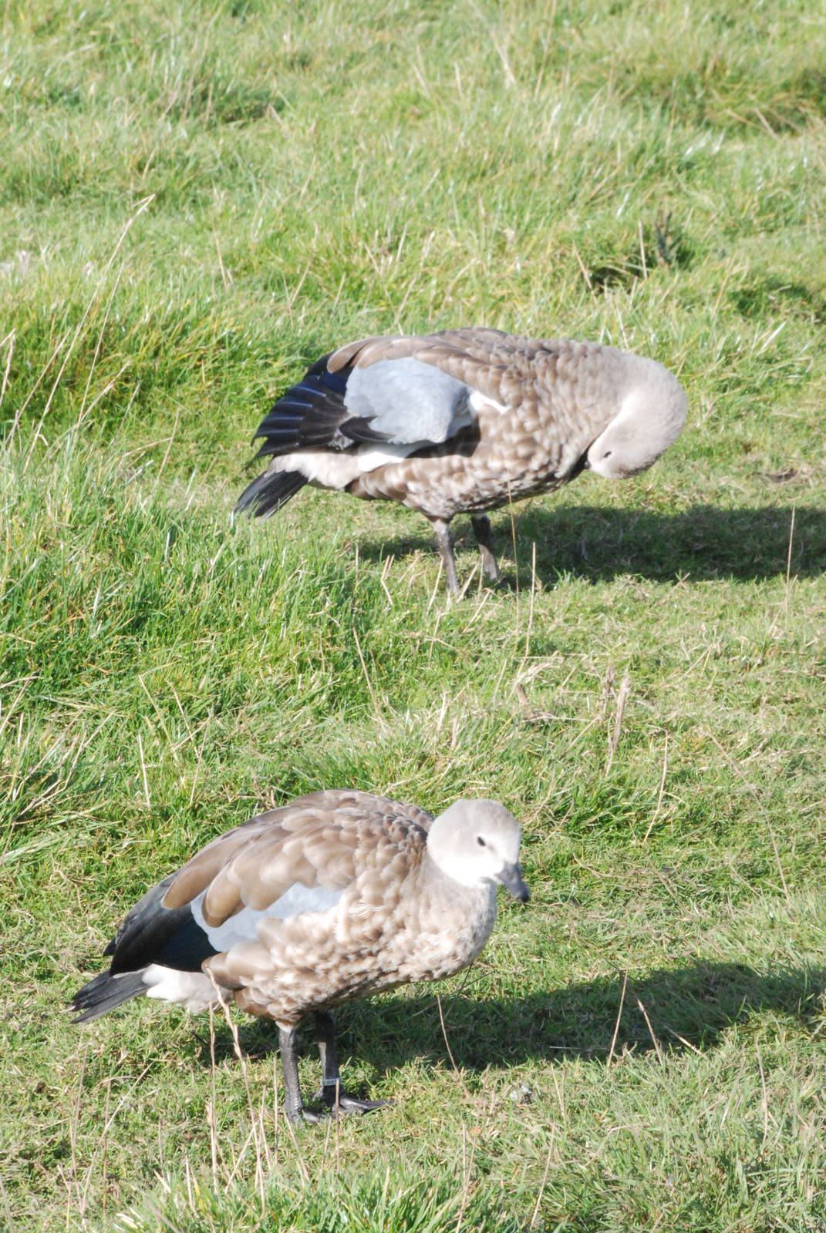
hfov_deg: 6.1
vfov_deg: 9.1
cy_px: 616
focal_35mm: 225
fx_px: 7721
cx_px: 413
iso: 1600
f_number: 22
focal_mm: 150
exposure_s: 1/160
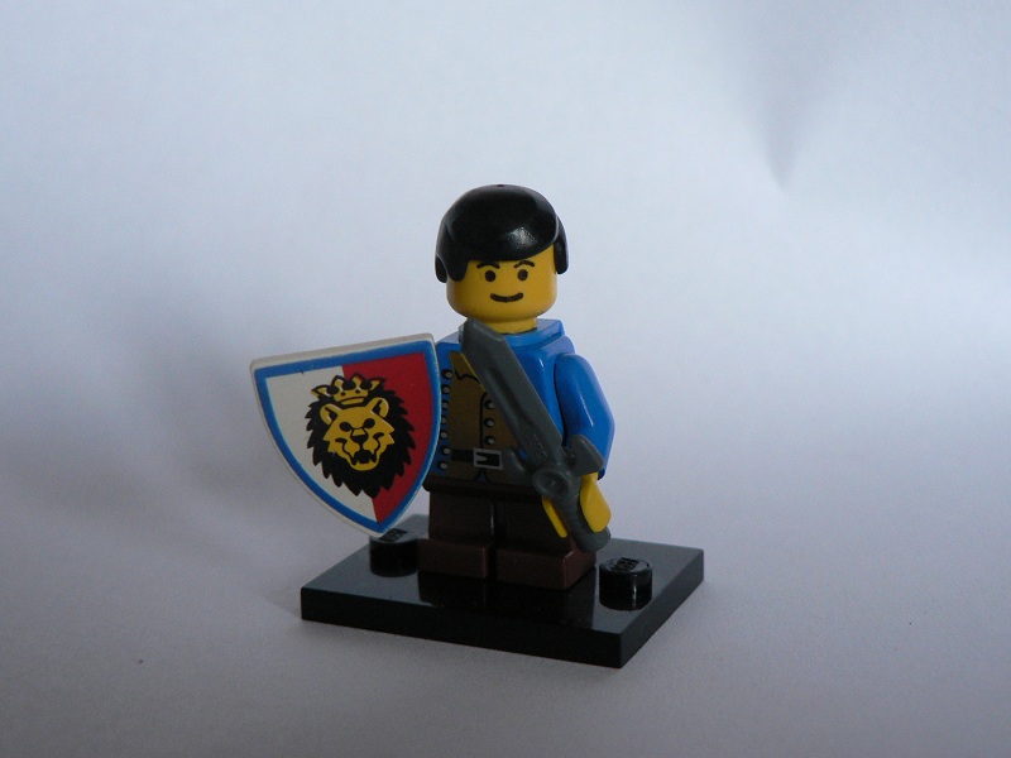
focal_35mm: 60
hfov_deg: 32.2
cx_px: 506
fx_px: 1752
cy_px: 379
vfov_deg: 24.4
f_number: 3.2
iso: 200
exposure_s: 1/25
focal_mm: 10.1
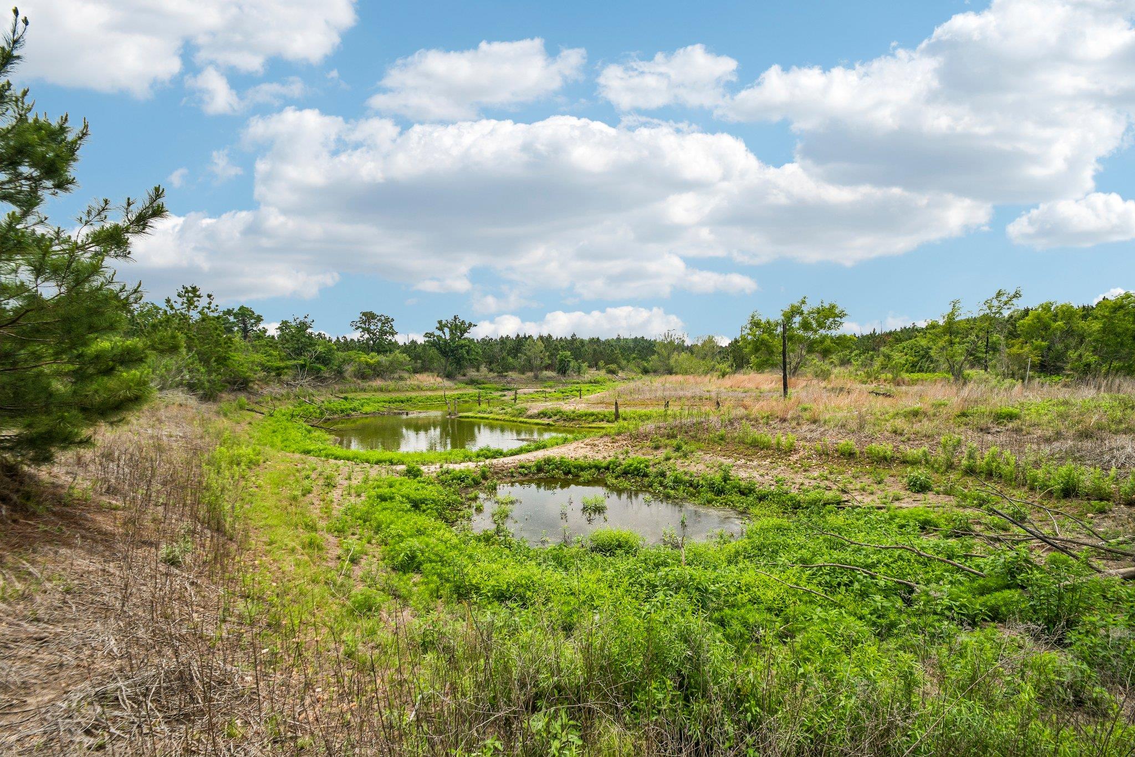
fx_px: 473
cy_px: 378
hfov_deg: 100.4
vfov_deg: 77.3
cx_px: 568
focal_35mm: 15
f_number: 8
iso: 400
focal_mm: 10
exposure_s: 1/1000
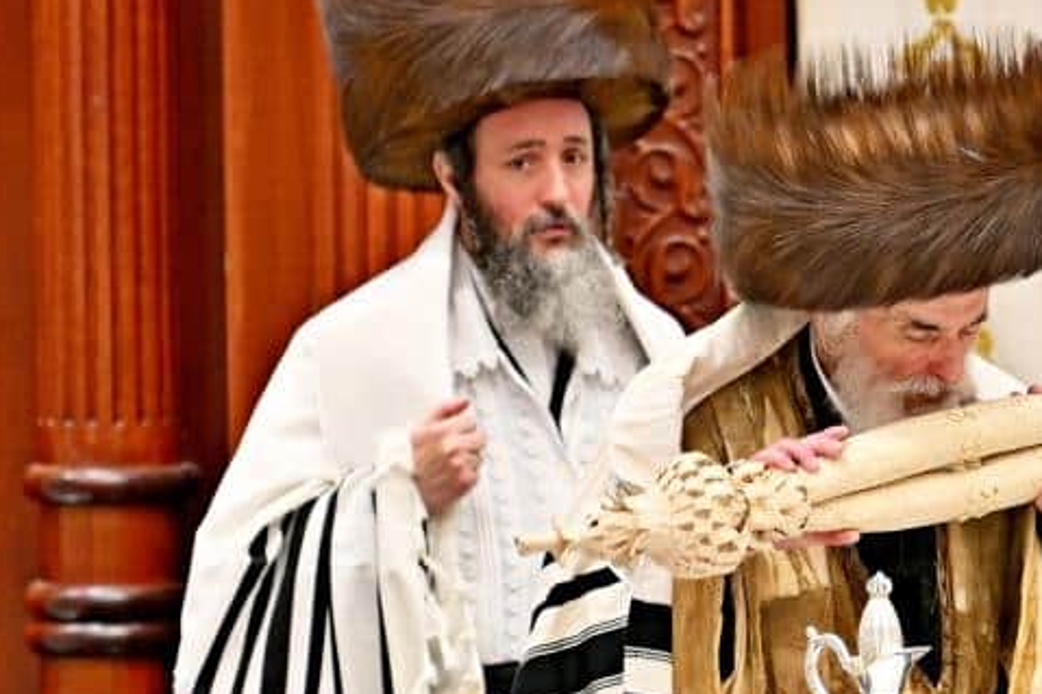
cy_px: 385
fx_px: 18575
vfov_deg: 2.1
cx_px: 1068
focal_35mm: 642
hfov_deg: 3.2
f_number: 2.8
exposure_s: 1/200
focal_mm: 200
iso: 200
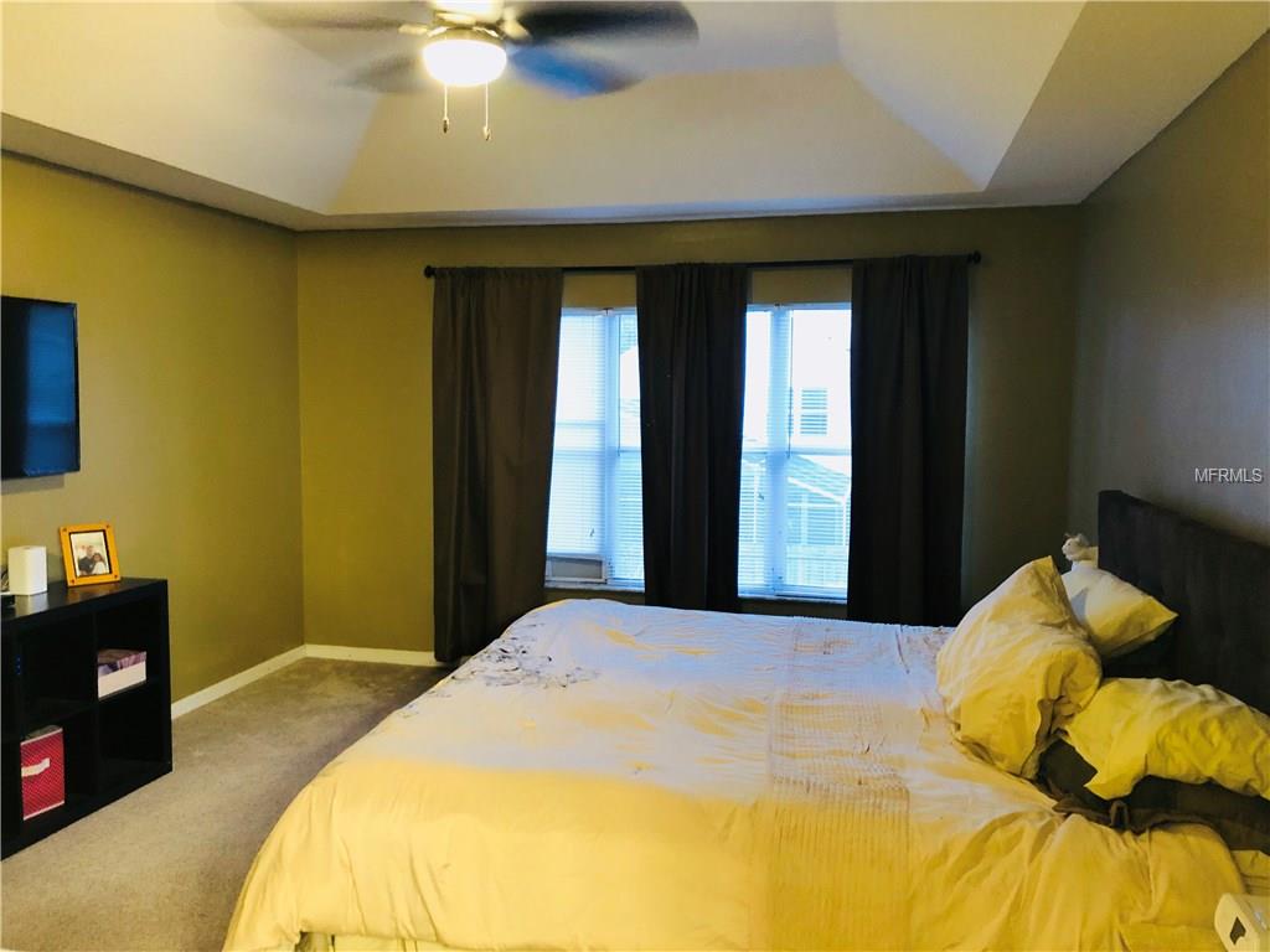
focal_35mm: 28
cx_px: 635
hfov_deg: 63.4
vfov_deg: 49.7
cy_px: 476
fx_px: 1027
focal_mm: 4
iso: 100
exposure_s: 1/9
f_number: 1.8
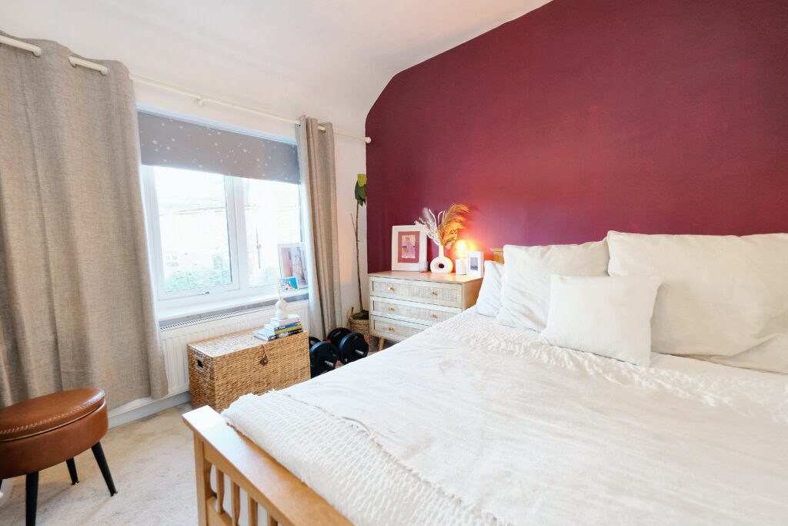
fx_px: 328
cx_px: 394
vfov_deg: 77.3
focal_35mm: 15
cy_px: 263
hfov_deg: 100.4
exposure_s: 1/20
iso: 800
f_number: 4
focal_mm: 10
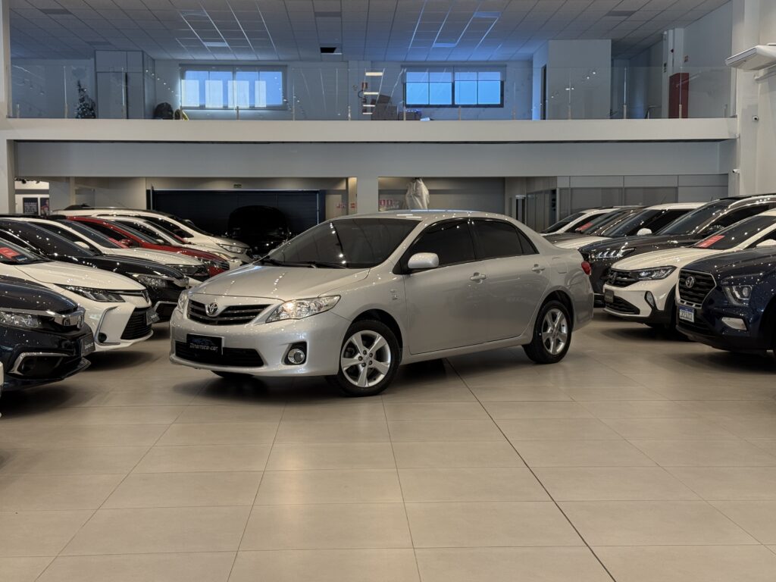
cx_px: 388
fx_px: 1076
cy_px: 291
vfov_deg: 30.3
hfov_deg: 39.7
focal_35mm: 48
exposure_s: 1/60
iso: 100
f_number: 1.78
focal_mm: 6.76
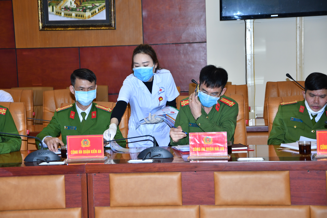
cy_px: 109
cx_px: 164
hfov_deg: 21.9
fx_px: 845
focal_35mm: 93
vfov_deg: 14.7
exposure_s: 1/200
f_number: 5.3
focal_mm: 62
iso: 800
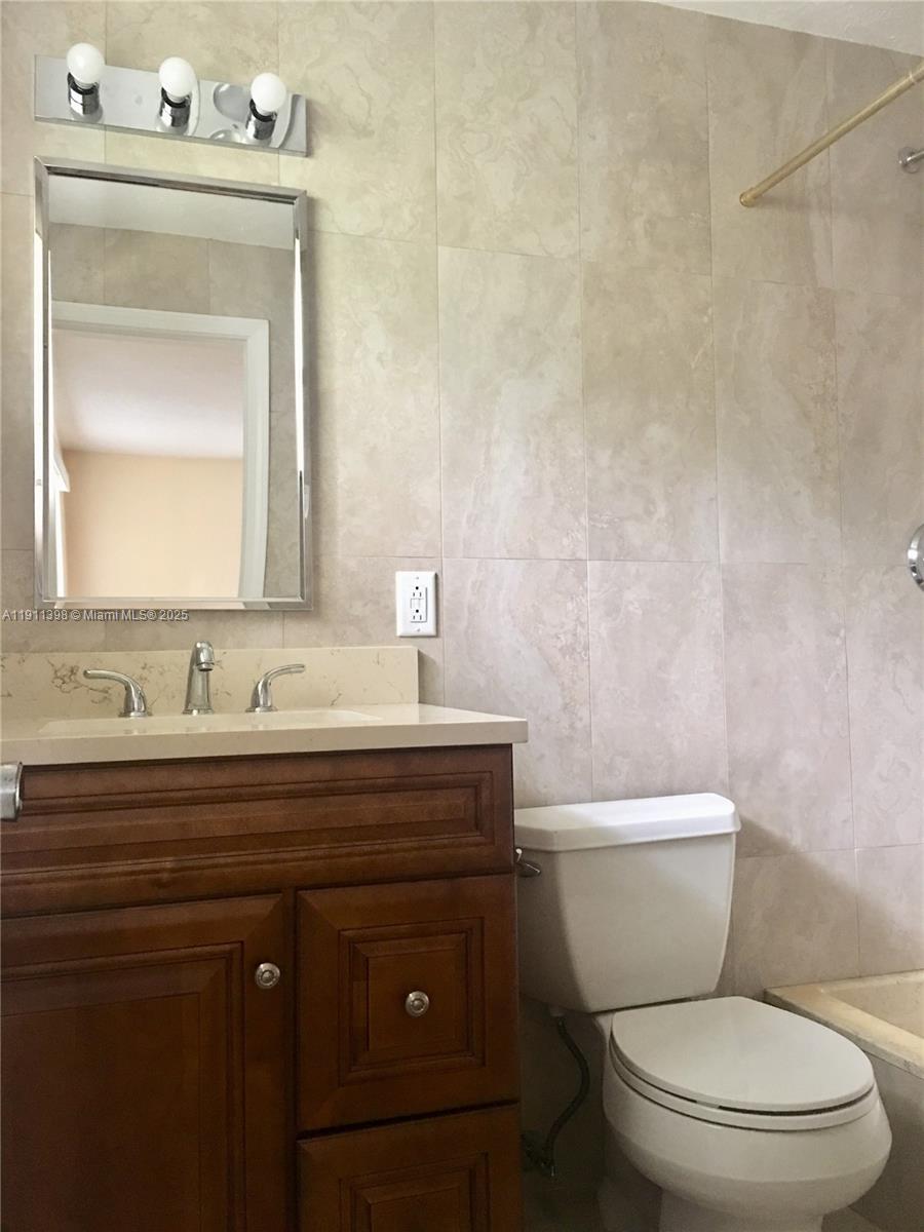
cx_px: 462
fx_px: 1032
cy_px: 616
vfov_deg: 61.7
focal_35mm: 29
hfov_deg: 48.2
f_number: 2.2
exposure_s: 1/4
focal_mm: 4.15
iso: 80
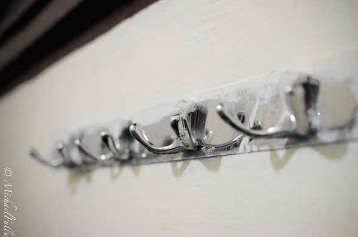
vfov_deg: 23.5
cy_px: 129
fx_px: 571
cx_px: 194
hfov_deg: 34.8
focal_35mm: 58
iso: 1600
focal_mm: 35
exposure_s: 1/100
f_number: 3.5
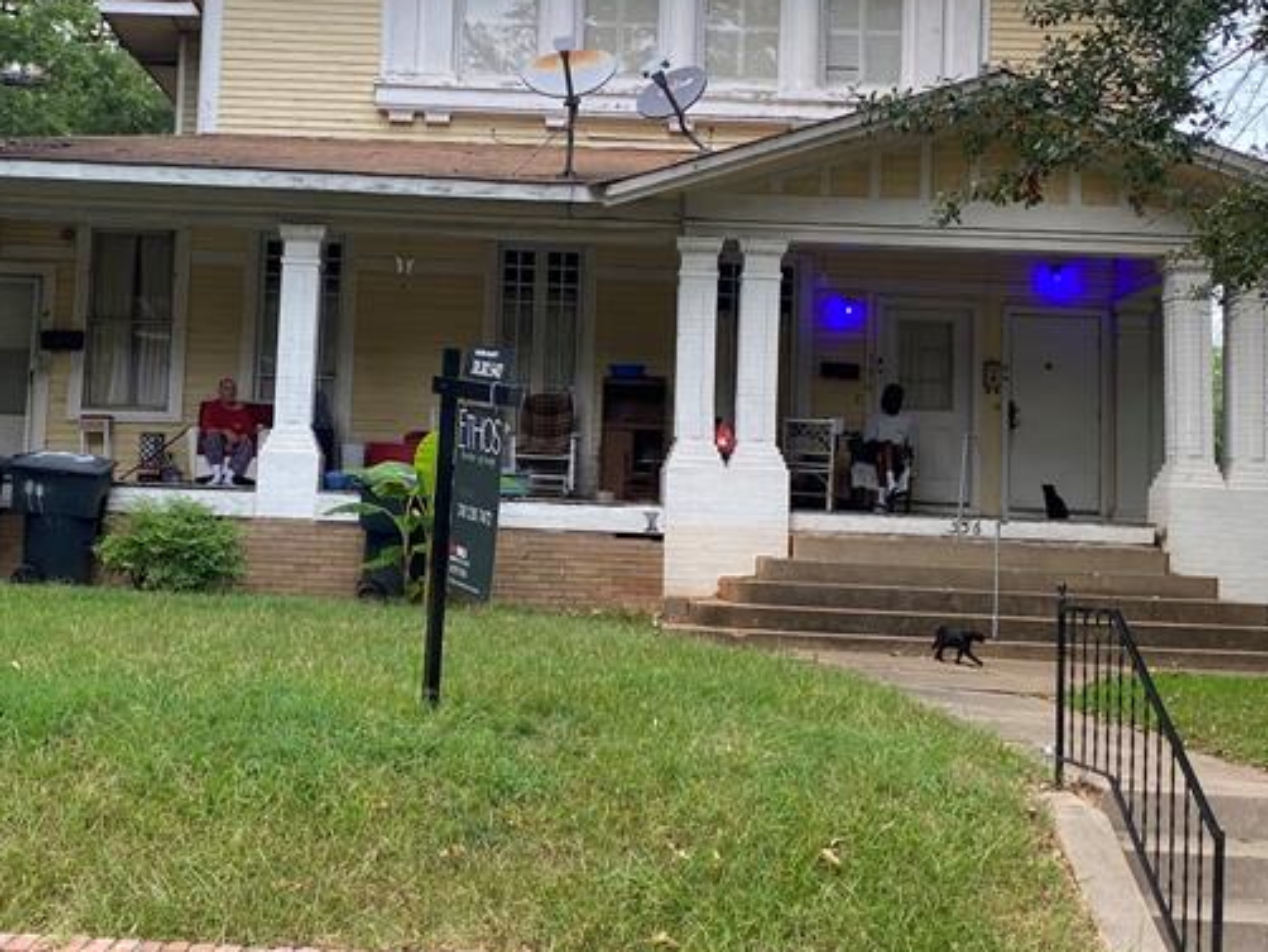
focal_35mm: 53
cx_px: 515
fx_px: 1942
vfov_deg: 27.4
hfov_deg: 36.0
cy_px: 333
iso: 32
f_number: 1.8
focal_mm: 4.25
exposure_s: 1/458
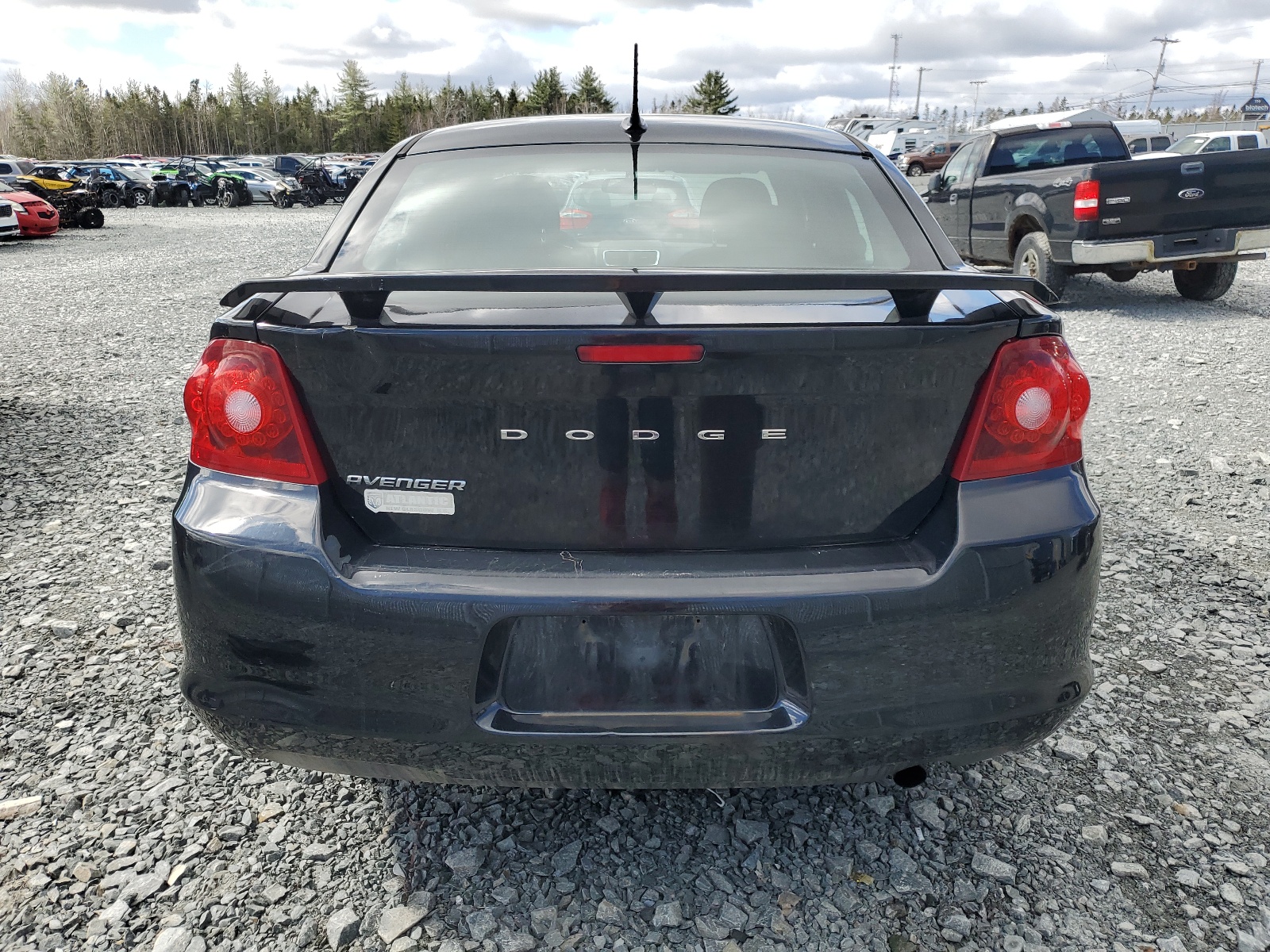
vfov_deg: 53.1
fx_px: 954
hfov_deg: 67.3
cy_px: 476
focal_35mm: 26
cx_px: 635
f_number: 1.5
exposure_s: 1/1667
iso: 50
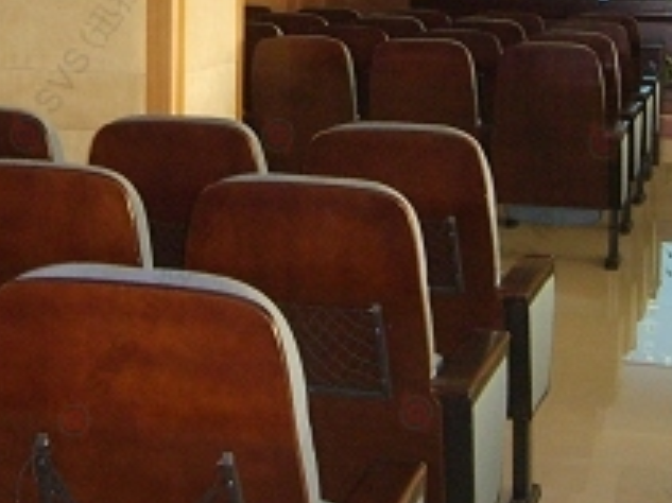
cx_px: 134
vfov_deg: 17.3
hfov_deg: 23.2
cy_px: -24
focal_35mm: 83
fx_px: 1610
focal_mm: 5.8
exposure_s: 1/45
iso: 235
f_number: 2.8
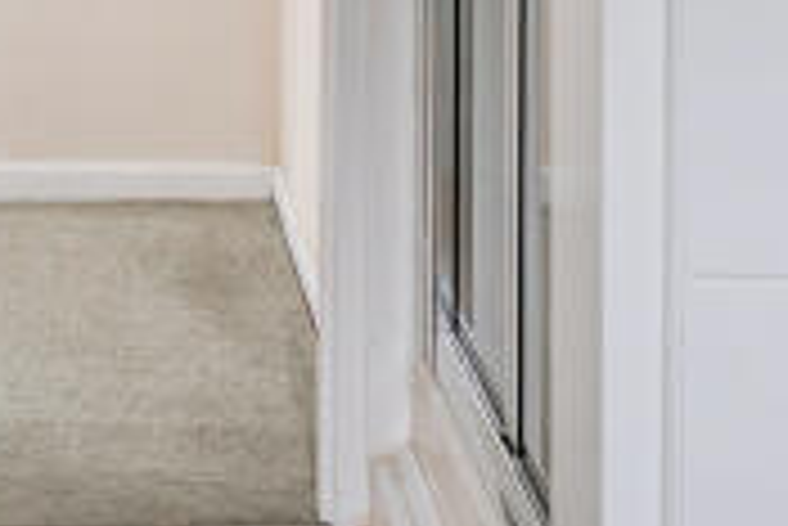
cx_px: 81
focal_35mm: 82
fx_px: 1796
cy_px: -418
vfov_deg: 14.6
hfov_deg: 24.1
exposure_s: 1/2.5
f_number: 8
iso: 320
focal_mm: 14
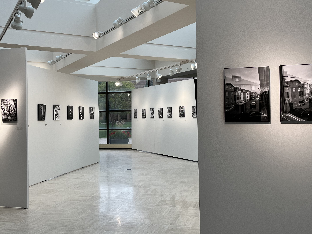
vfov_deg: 38.6
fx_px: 334
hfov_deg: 50.1
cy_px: 106
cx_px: 140
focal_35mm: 37
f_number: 1.6
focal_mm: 5.1
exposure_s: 1/120
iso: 32
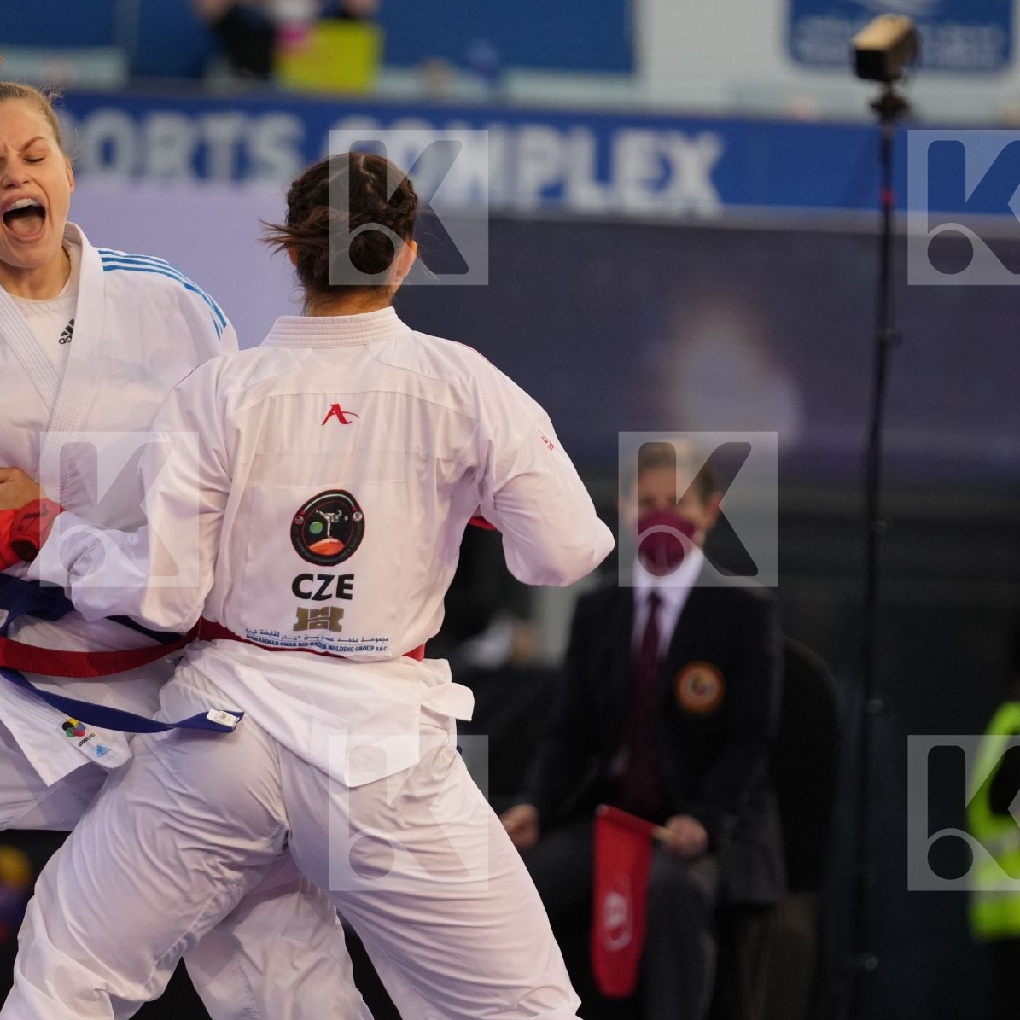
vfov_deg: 4.6
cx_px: 409
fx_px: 12801
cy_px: 510
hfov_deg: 4.6
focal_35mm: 384
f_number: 2.8
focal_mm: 200
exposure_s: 1/1000
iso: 1600
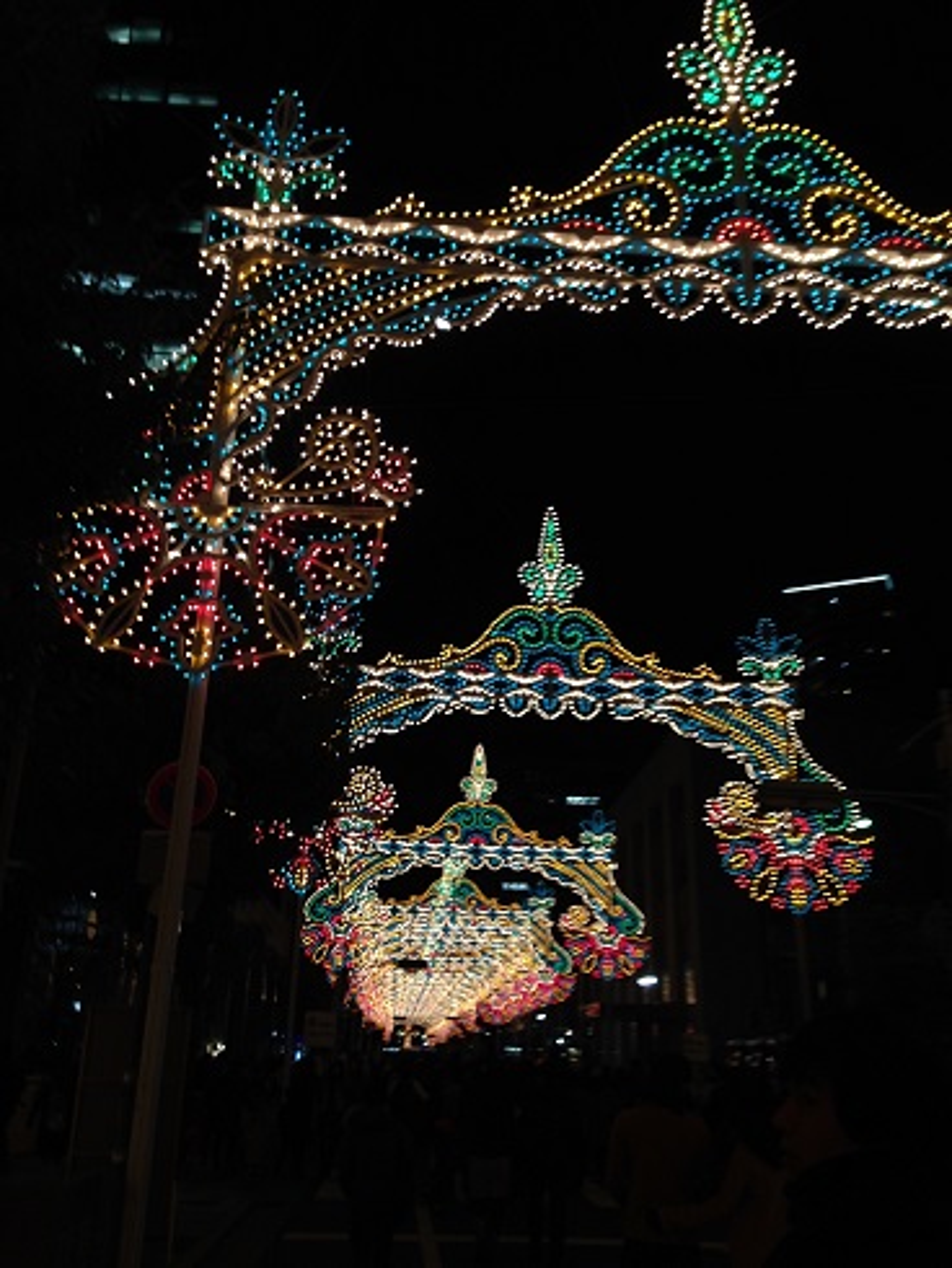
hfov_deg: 43.0
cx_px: 476
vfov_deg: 55.3
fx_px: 1209
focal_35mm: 33
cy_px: 634
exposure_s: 1/30
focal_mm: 4.12
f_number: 2.4
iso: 50
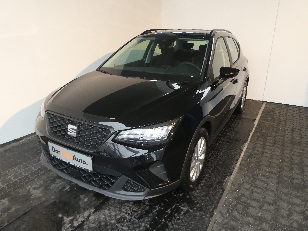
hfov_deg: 71.6
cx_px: 154
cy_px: 116
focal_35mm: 24
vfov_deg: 56.8
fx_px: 214
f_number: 3.3
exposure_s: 1/60
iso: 320
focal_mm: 4.3
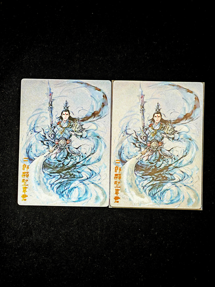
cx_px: 108
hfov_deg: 20.4
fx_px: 596
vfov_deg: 27.0
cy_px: 144
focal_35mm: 72
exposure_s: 1/33
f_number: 2.4
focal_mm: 8.67
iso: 250
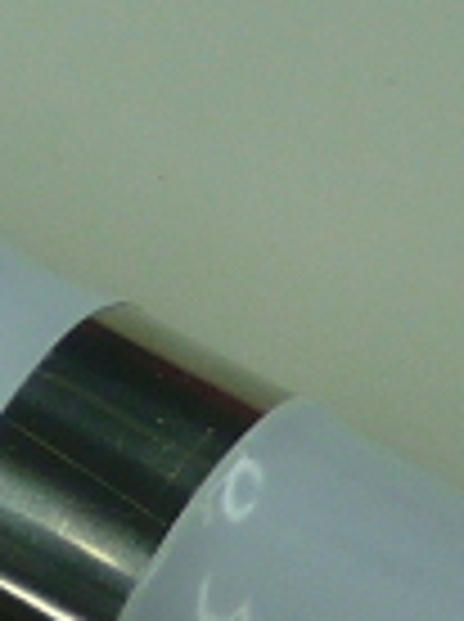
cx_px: -559
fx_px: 4159
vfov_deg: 8.5
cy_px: 284
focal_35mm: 232
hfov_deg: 6.2
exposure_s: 1/100
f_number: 2.8
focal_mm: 5
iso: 100
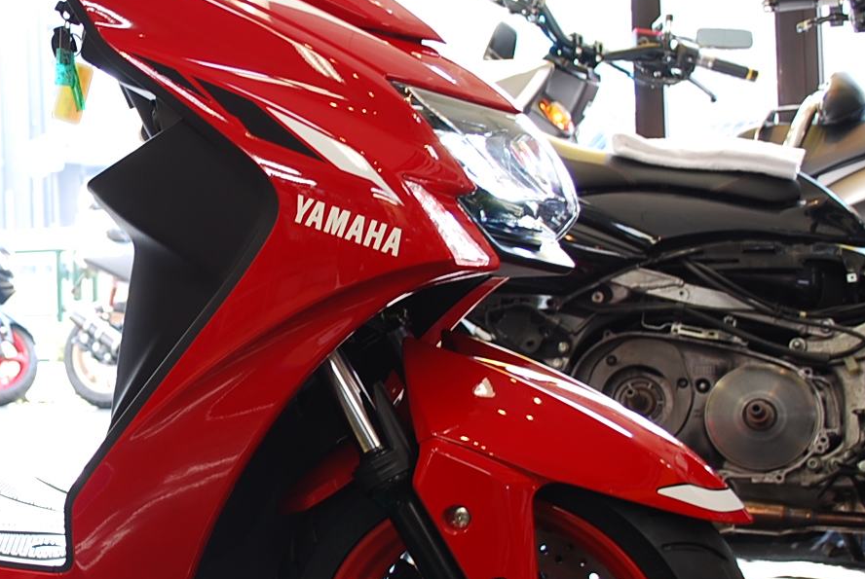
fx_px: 2045
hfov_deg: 22.8
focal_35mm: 85
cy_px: 273
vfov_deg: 16.1
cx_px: -22
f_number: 5
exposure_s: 1/8
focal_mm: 26
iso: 100
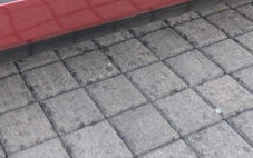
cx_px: 74
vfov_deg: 13.8
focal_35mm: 69
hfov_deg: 29.4
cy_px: -215
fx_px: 476
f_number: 4.5
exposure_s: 1/80
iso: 400
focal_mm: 10
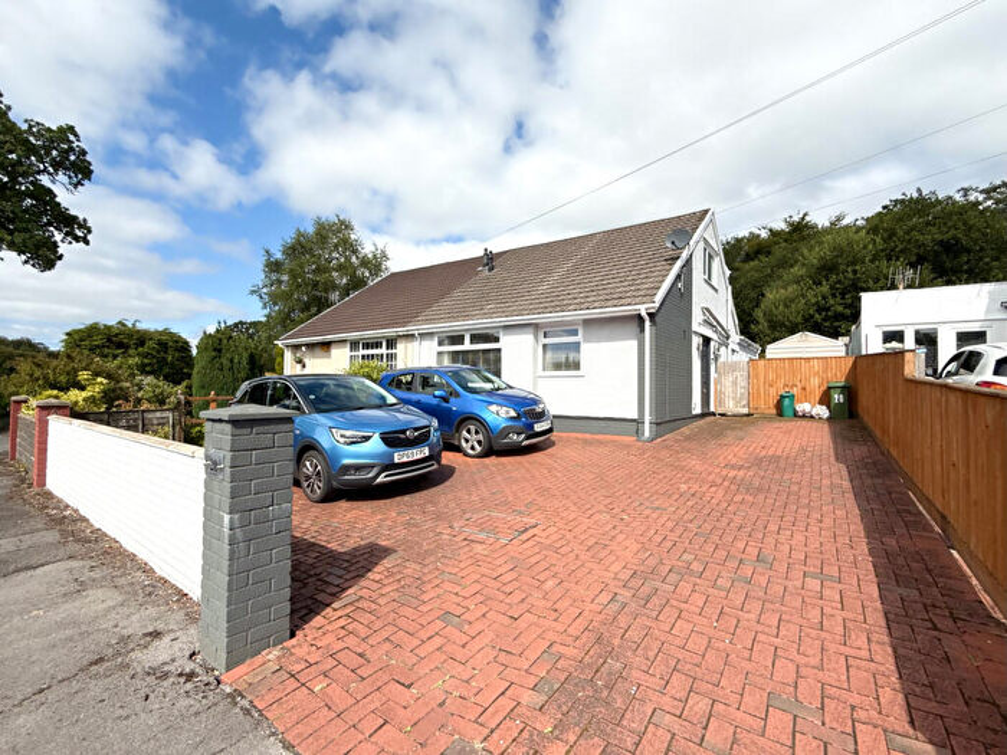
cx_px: 504
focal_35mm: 14
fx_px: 407
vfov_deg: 85.7
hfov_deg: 102.1
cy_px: 378
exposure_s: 1/2165
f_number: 2.2
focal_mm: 2.22
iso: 50
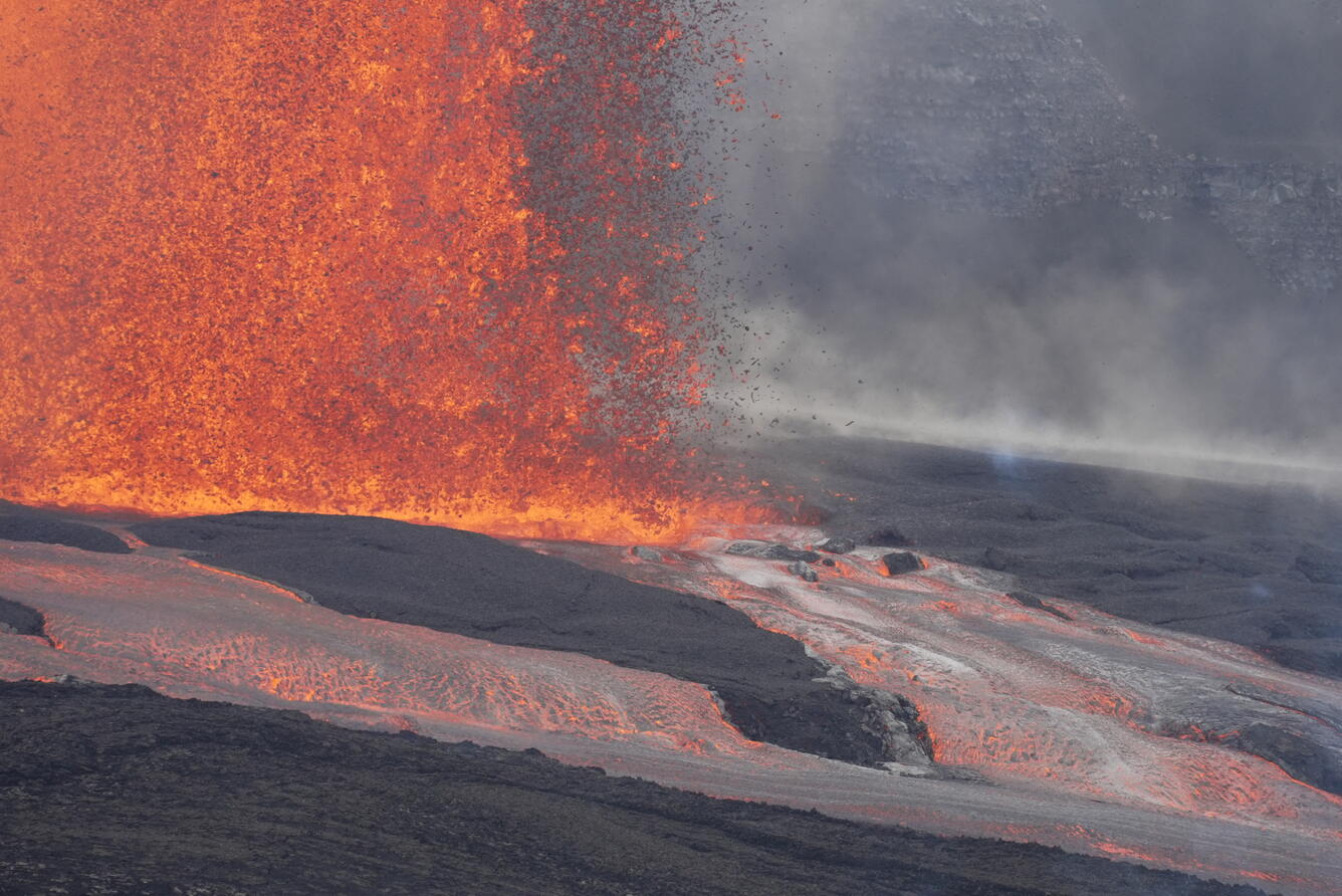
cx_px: 671
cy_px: 448
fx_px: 7458
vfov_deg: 6.9
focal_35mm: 200
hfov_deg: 10.3
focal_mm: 200
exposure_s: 1/1250
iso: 1250
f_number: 7.1
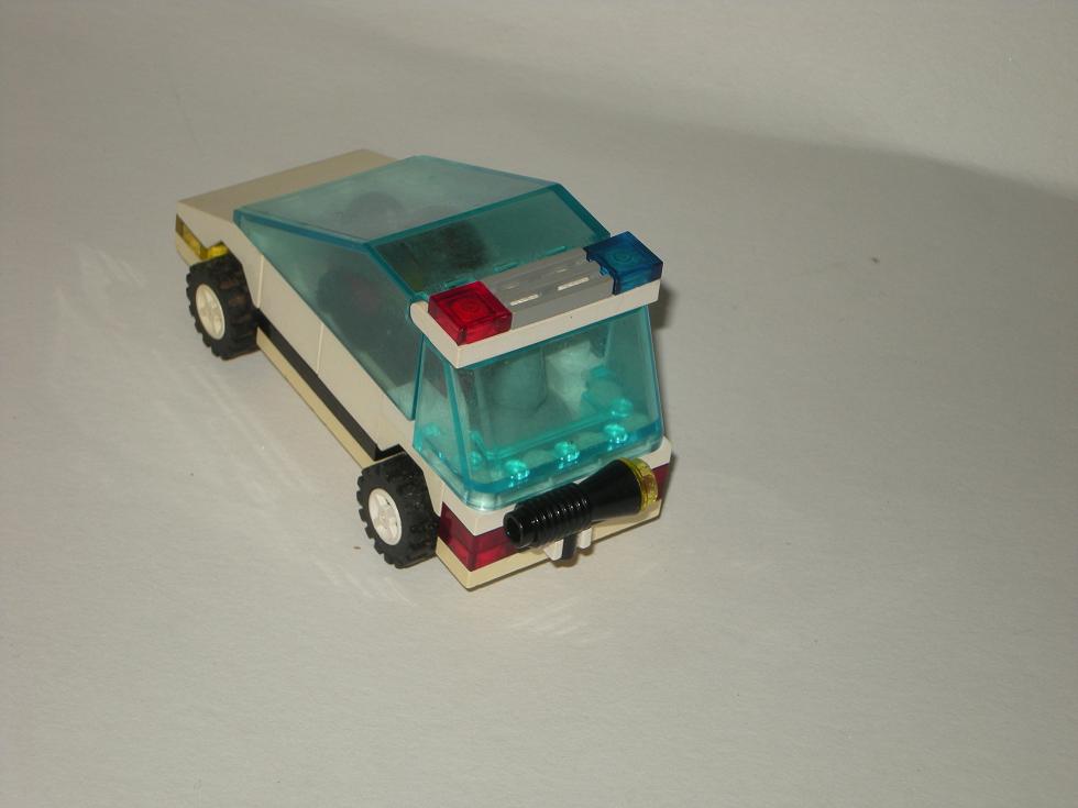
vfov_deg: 14.5
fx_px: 3176
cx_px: 539
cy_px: 404
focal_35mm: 102
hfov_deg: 19.3
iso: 64
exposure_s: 1/120
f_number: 5.6
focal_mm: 17
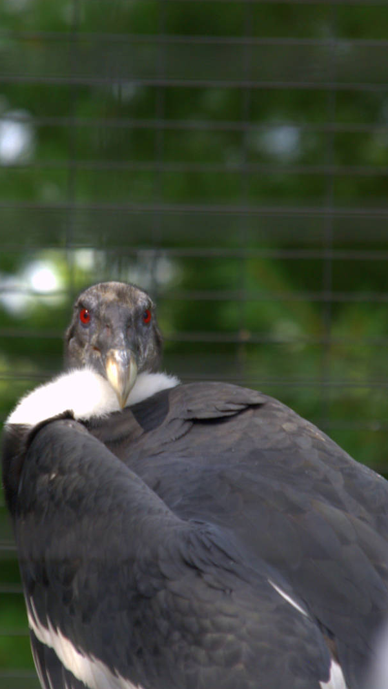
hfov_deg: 2.6
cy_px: 345
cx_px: 112
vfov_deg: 4.6
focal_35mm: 471
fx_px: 8618
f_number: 6.3
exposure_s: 1/200
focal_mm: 200
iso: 400
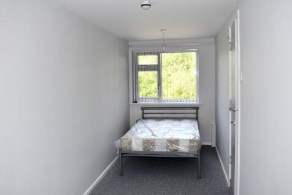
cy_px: 98
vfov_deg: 39.9
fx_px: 268
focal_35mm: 33
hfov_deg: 57.2
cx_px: 146
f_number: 5.6
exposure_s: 1/125
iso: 400
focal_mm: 22
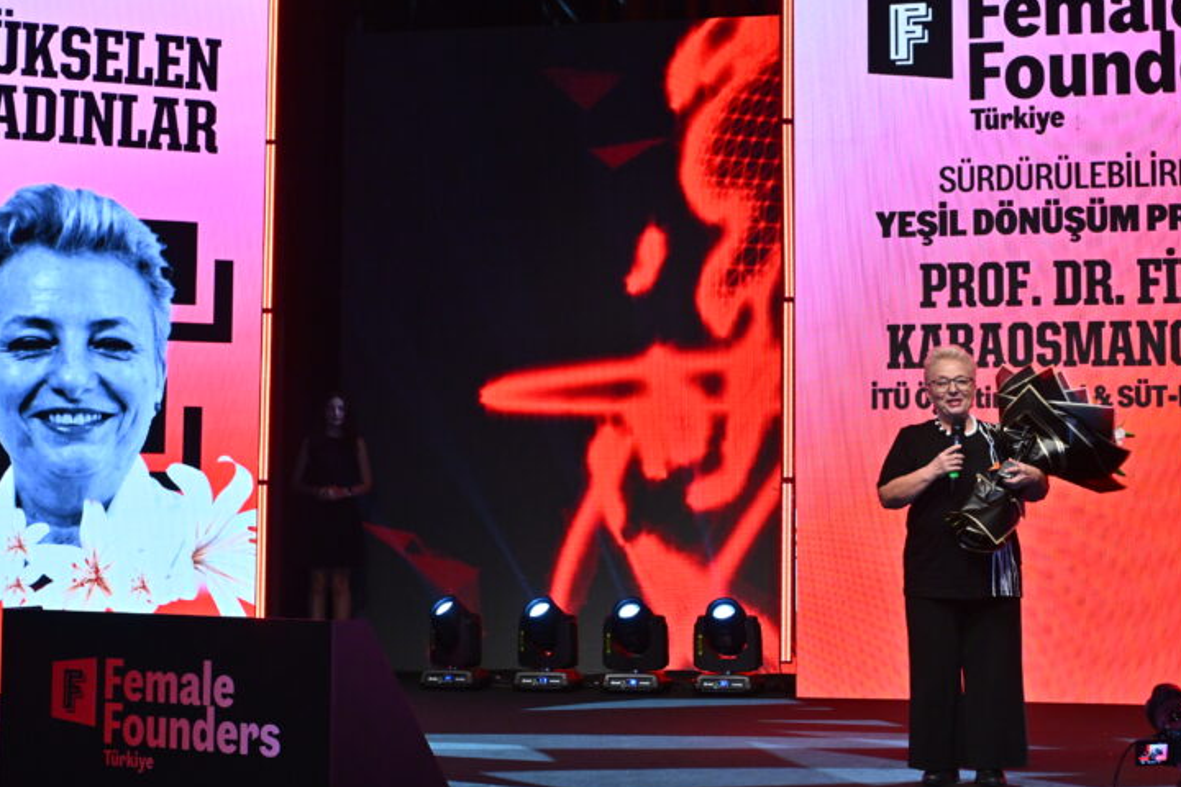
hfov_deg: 33.4
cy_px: 338
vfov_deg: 22.6
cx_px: 627
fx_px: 1968
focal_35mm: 60
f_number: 6.3
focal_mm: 45
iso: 1600
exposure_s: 1/160
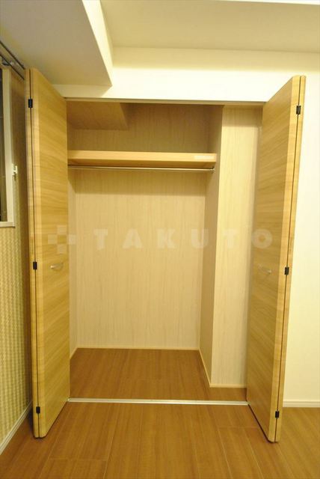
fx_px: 259
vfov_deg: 85.4
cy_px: 240
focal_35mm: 20
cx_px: 160
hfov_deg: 63.3
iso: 1600
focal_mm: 13
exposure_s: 1/8
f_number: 5
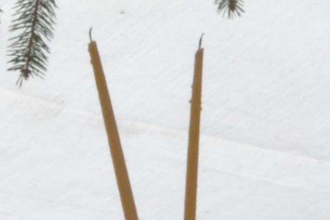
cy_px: 799
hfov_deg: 3.4
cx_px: 316
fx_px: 5598
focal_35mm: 611
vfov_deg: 2.2
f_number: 22
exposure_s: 1/60
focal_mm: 56
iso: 800
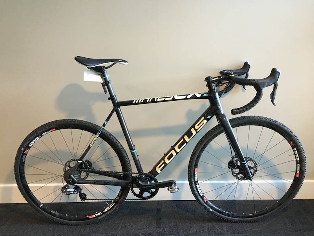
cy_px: 118
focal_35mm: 29
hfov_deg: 61.7
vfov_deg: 48.2
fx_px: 263
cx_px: 157
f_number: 2.2
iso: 160
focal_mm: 4.15
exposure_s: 1/30
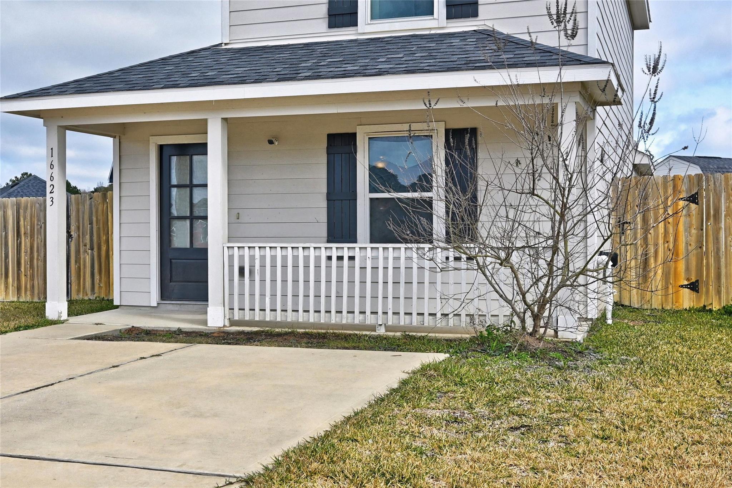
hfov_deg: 43.6
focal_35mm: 45
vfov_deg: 29.9
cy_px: 244
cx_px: 366
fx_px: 915
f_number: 8
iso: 400
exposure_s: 1/640
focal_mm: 30
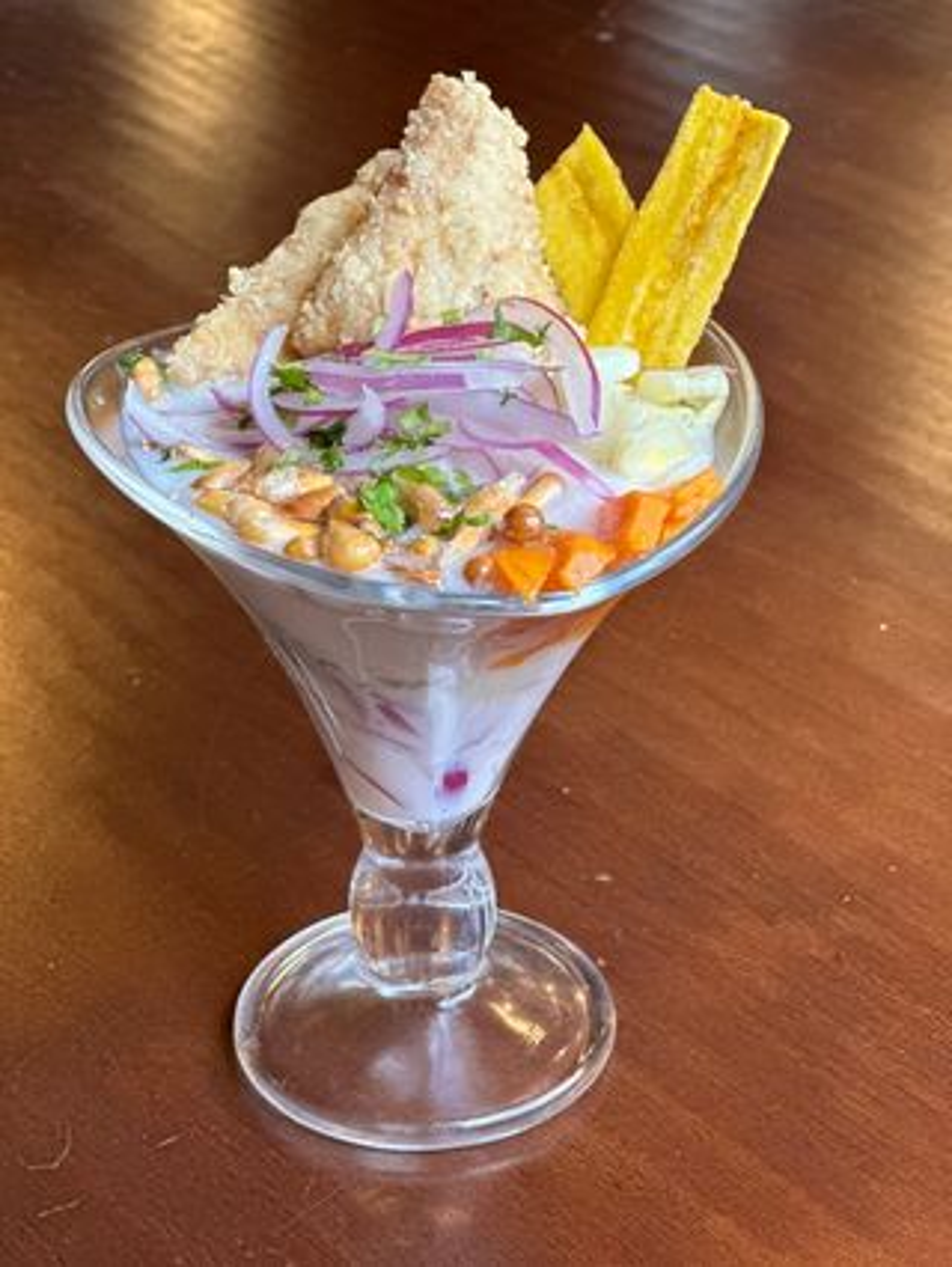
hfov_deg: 19.2
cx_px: 476
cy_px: 634
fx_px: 2821
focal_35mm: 77
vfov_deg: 25.3
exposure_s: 1/100
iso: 200
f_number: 2.8
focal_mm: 9
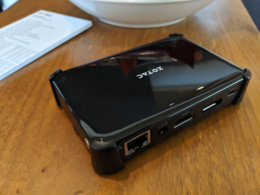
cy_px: 98
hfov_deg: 65.3
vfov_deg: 51.4
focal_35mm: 27
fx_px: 203
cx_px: 130
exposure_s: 1/40.1
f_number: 1.8
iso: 400
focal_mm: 4.44
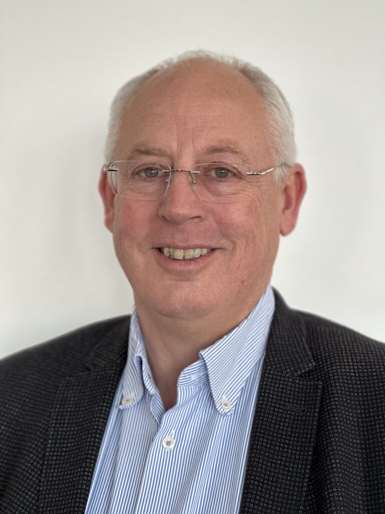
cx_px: 192
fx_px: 1142
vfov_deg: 25.3
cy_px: 257
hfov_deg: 19.1
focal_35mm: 77
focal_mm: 9
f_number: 2.8
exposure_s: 1/33
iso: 160
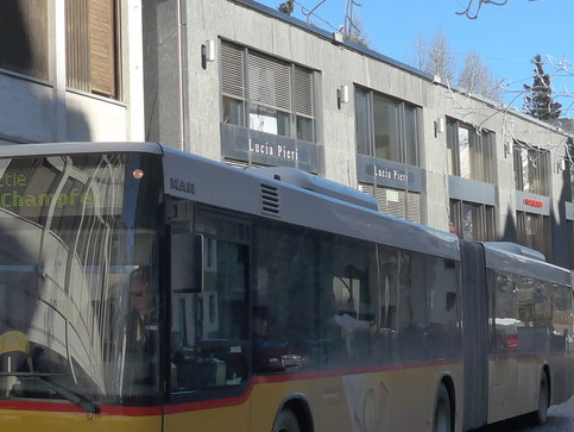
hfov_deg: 26.7
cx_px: 147
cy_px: 198
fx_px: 1195
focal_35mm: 72
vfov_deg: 20.5
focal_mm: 6
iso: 160
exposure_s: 1/640
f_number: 4
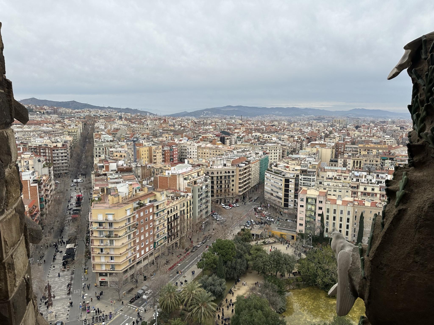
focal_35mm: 24
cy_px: 162
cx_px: 217
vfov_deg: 56.8
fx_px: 301
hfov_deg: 71.6
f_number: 1.78
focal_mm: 6.86
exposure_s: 1/2299
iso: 80
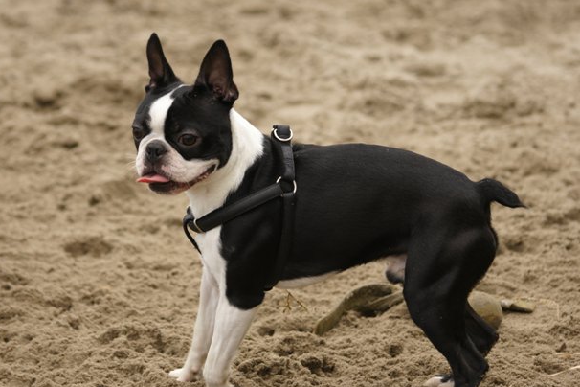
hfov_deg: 9.0
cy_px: 213
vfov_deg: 6.0
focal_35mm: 228
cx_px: 266
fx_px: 3673
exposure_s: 1/125
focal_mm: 120
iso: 200
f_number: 4
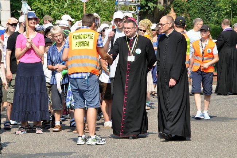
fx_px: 1973
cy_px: 79
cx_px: 118
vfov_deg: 4.6
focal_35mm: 300
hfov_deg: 6.9
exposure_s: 1/60
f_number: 22
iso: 200
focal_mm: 200
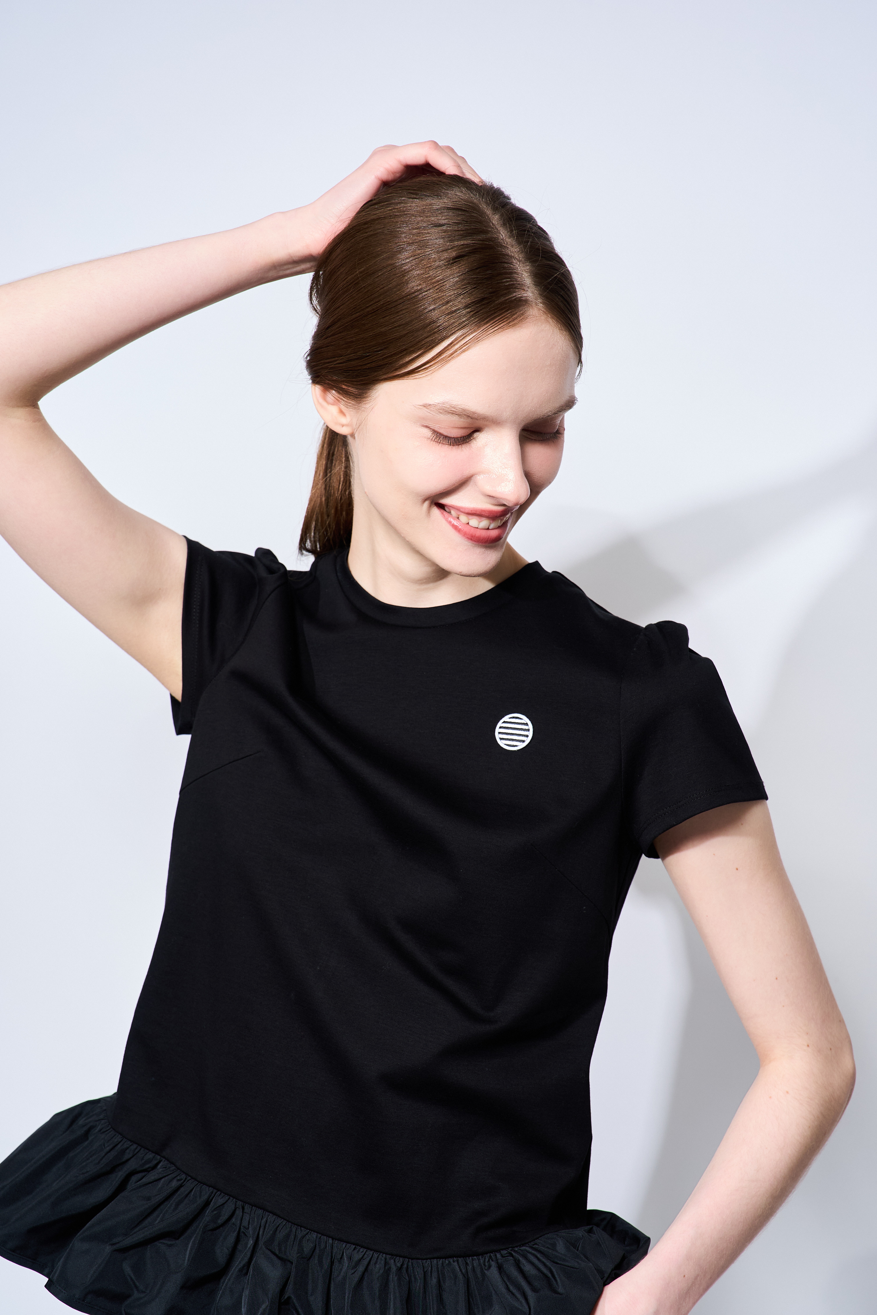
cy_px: 658
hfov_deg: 19.5
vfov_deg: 28.8
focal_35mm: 70
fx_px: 2558
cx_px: 438
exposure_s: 1/125
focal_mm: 70
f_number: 8
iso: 200
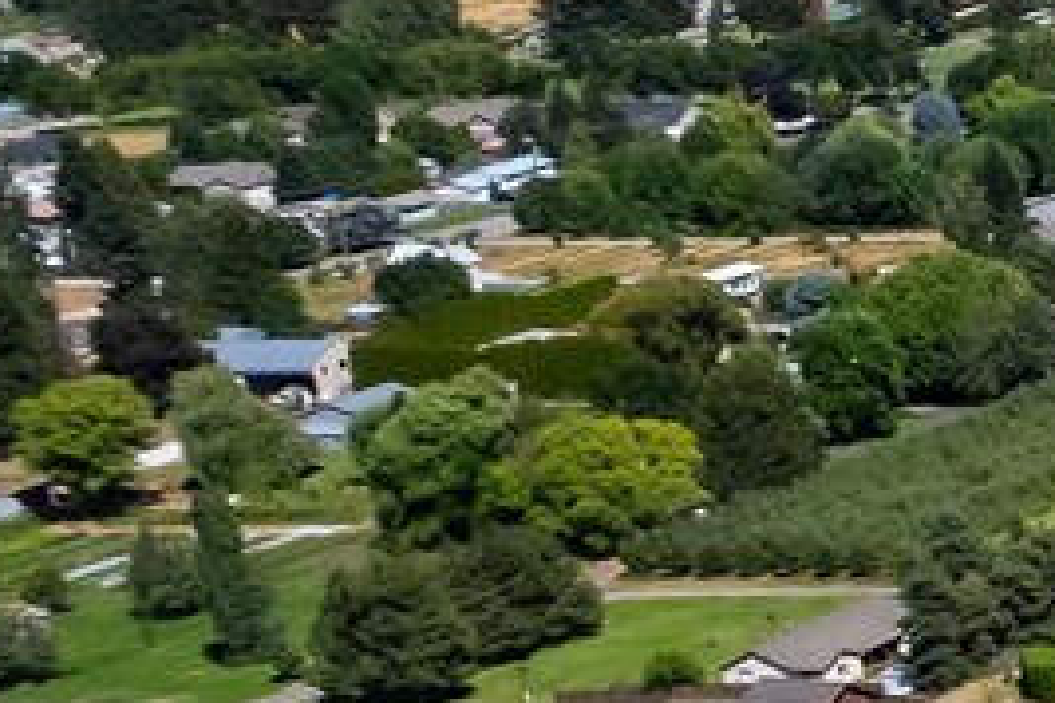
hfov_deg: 10.4
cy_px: 604
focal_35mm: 140
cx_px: 3171
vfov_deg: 9.8
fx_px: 4102
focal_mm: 8.38
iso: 100
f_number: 2.8
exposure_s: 1/8000
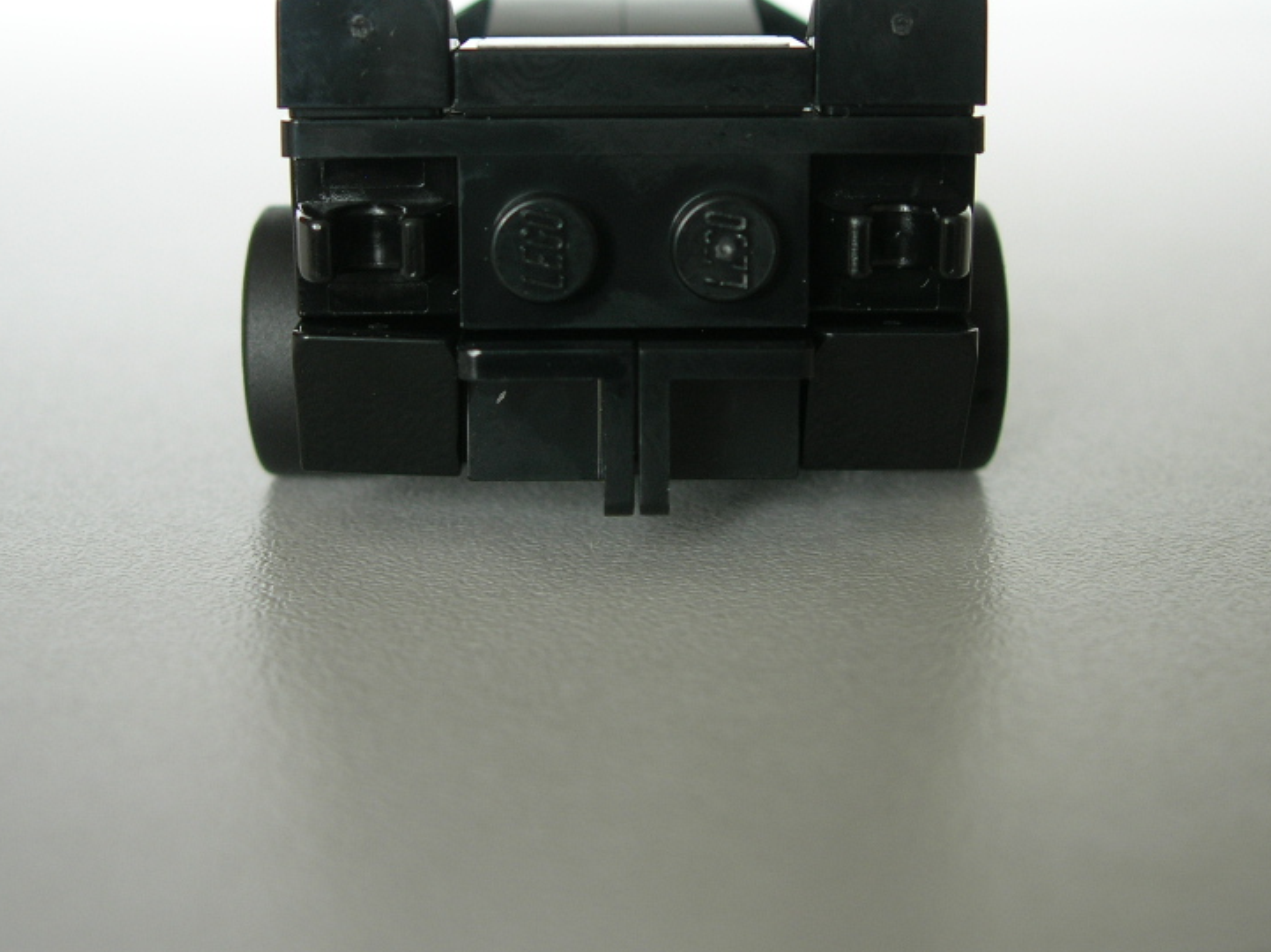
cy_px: 301
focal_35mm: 54
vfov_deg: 26.8
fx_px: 1982
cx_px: 643
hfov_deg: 35.6
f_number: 2.8
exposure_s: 1/13.4
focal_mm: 7.8
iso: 64
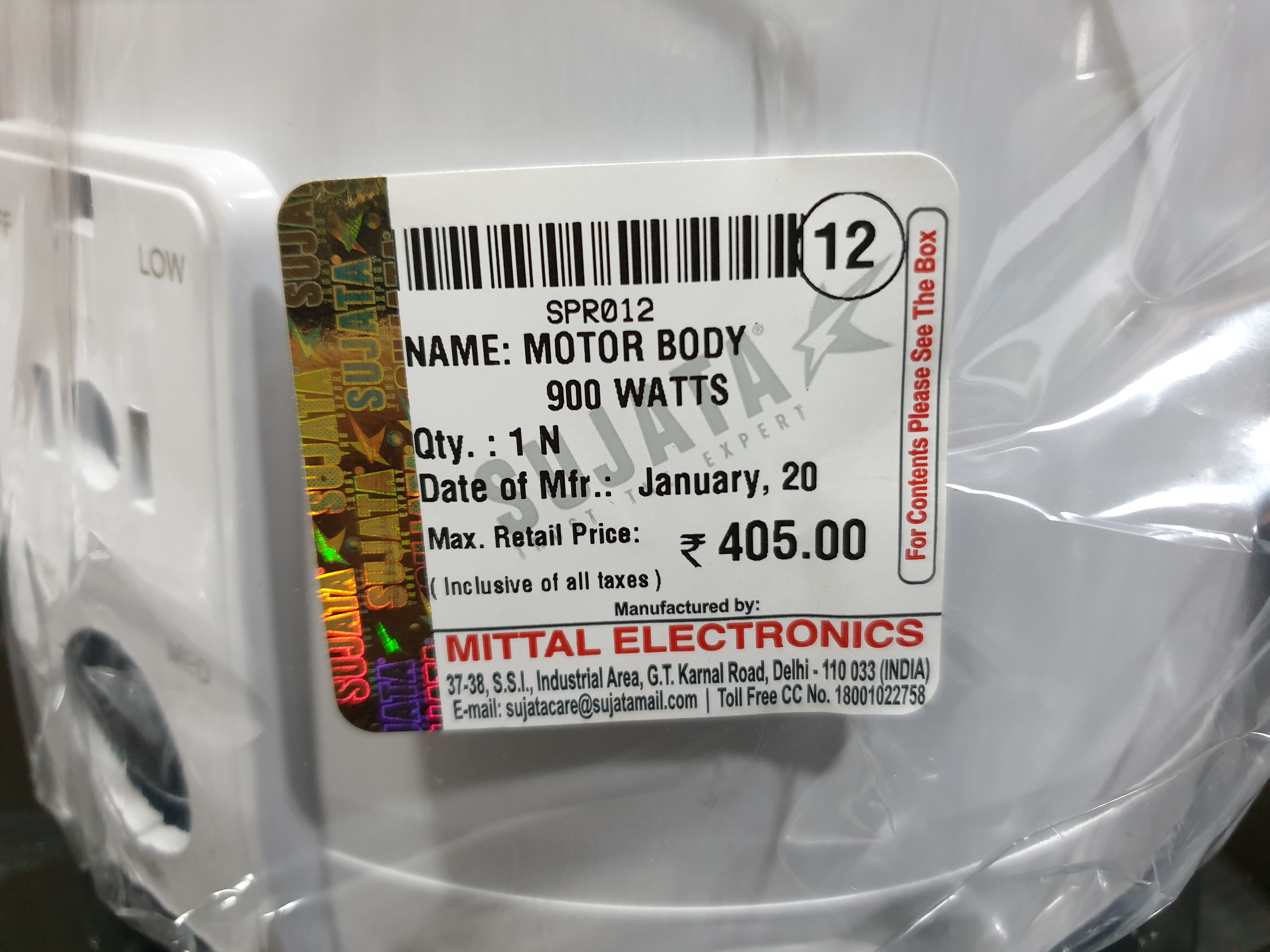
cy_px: 476
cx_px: 635
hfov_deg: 67.3
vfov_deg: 53.1
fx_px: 954
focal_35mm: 26
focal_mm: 4.3
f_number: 1.5
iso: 320
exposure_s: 1/50
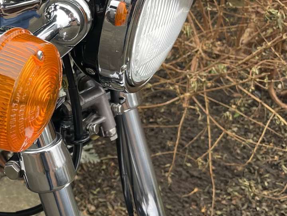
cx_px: -60
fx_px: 597
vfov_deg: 20.4
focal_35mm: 72
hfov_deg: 24.4
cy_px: 69
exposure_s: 1/121
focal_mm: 4.2
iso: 40
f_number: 1.6
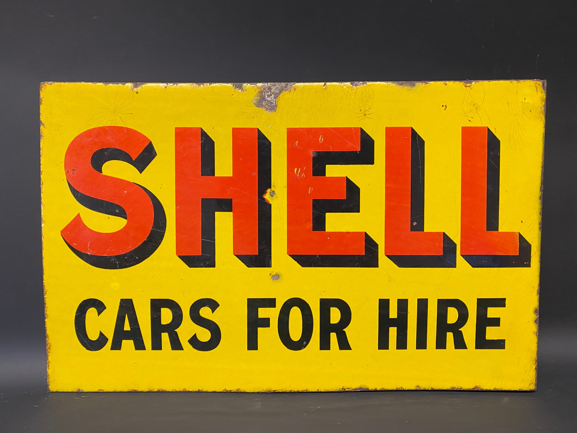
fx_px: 433
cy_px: 216
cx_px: 288
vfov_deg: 53.1
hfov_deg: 67.3
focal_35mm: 26
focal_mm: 4.25
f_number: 1.8
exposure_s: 1/50
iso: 125
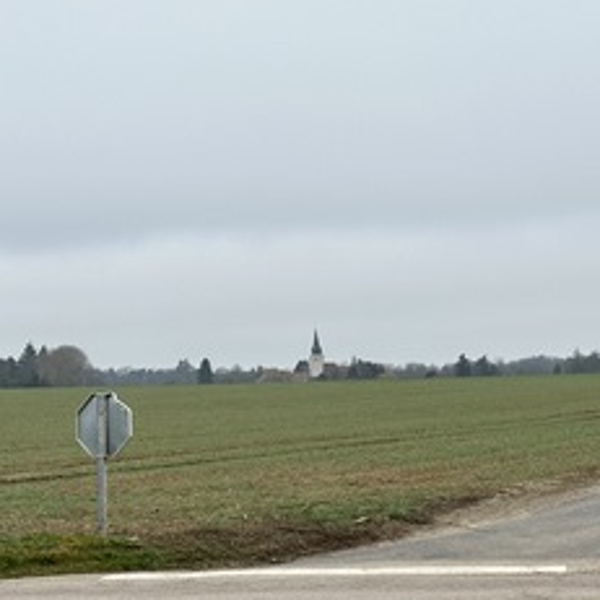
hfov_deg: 15.6
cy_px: 491
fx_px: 2157
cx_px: 548
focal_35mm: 110
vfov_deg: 15.7
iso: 64
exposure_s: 1/1497
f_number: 1.78
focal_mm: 6.86
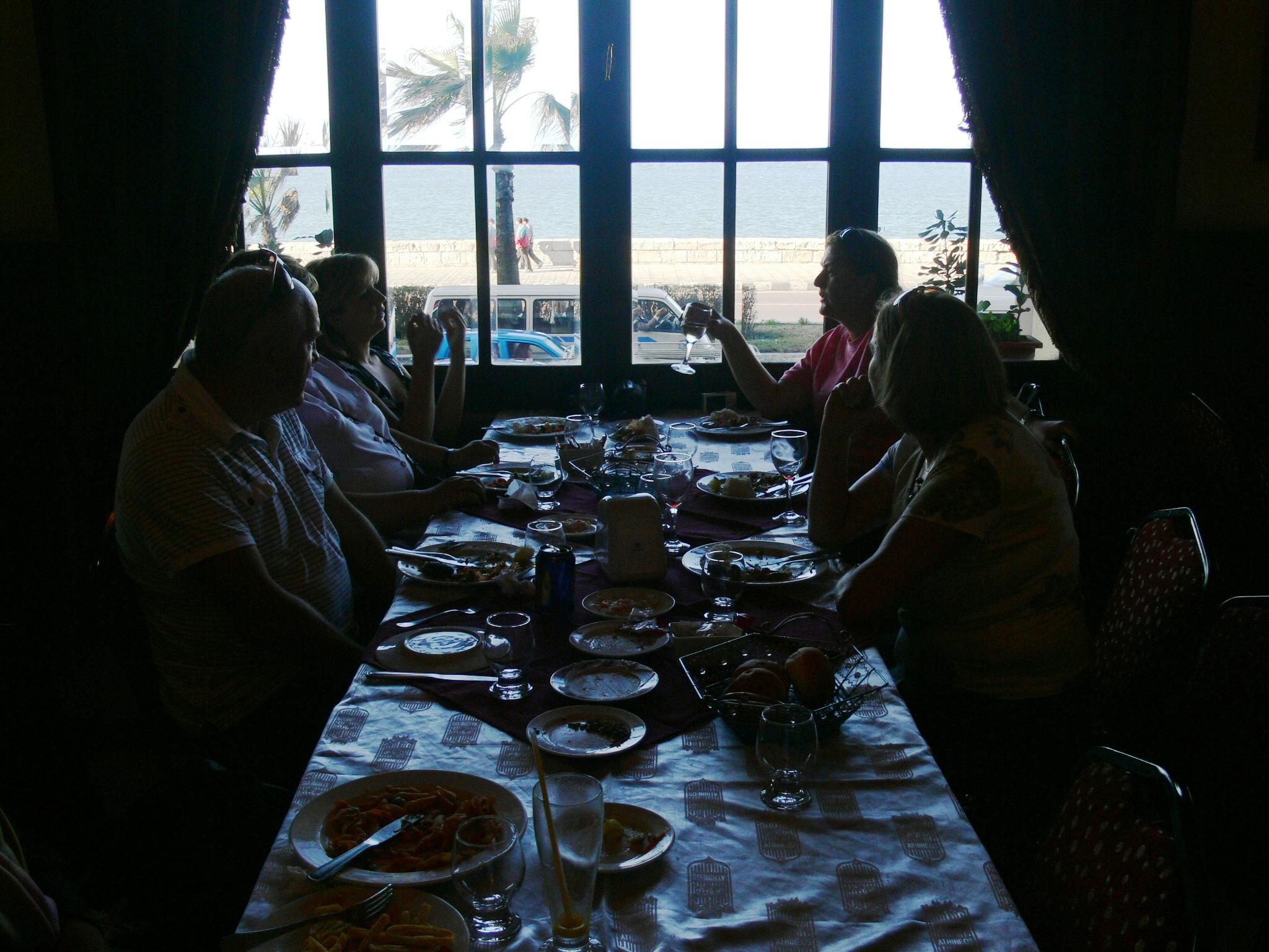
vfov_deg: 40.7
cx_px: 634
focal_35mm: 35
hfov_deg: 52.6
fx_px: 1283
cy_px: 476
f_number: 4.5
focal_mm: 7.4
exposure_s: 1/100
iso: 80
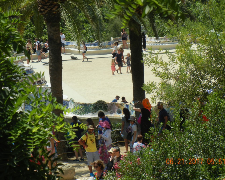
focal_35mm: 209
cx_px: 120
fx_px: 1392
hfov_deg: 9.2
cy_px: 90
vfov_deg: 7.4
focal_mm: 36
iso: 160
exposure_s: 1/250
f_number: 9.4
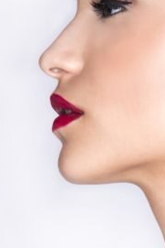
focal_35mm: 212
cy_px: 287
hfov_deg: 6.4
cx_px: 256
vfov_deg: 9.6
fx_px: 1456
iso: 100
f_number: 11
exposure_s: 1/125
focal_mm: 60
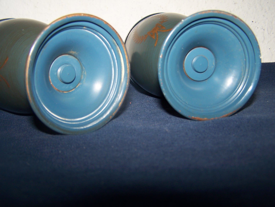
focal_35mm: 38
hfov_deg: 49.0
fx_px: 302
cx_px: 138
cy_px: 104
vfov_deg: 37.7
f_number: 2.8
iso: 80
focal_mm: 6.3
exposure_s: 1/60
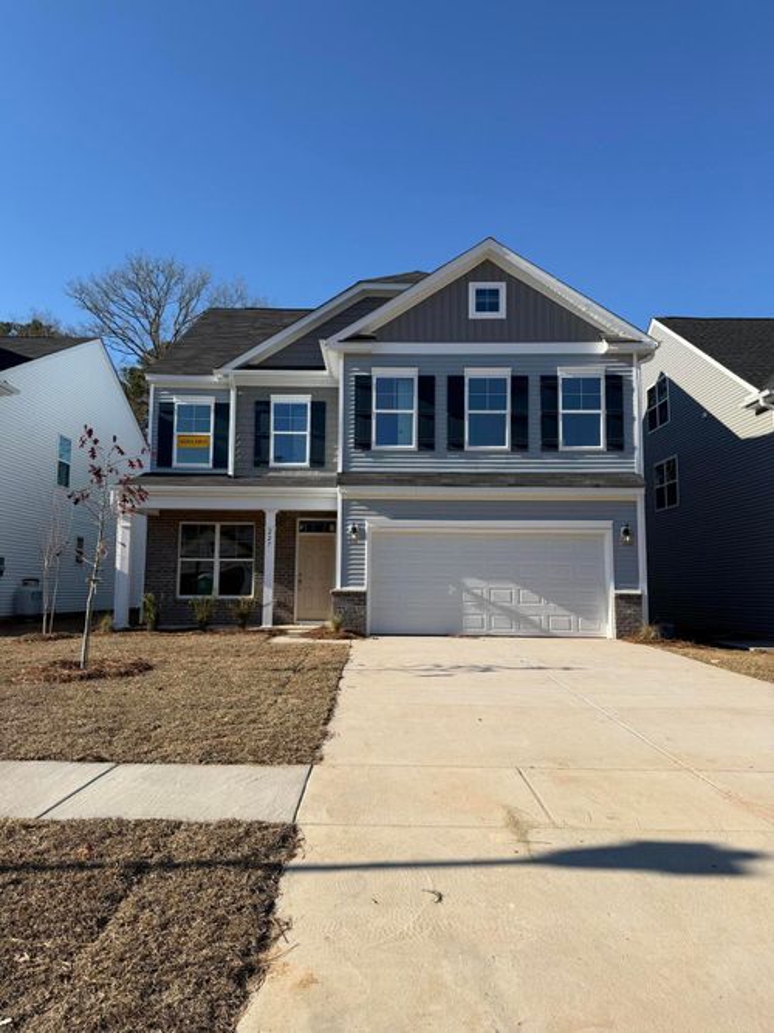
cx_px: 387
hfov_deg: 56.8
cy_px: 516
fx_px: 716
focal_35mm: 24
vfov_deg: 71.6
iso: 80
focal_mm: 6.76
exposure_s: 1/4975
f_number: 1.78
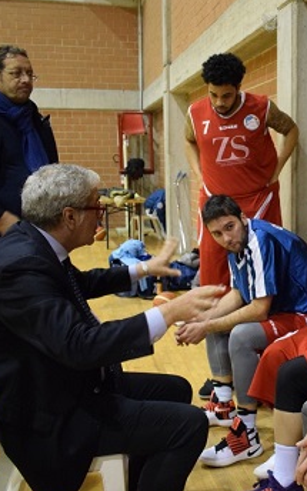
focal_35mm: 48
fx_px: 643
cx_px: 343
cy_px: 265
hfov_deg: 24.9
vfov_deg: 41.8
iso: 3200
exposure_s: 1/60
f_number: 3.5
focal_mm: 18
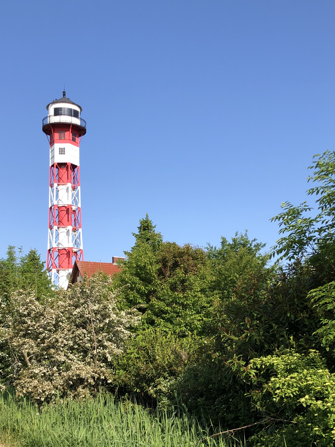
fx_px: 593
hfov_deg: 31.5
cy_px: 321
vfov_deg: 40.4
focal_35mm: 46
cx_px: 178
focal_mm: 4
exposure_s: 1/1453
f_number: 1.8
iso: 20
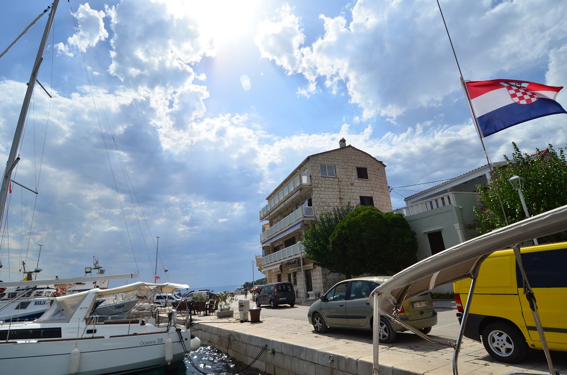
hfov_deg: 57.3
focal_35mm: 33
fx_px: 519
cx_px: 284
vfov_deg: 39.8
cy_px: 188
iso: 640
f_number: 5.6
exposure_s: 1/8000
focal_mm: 22
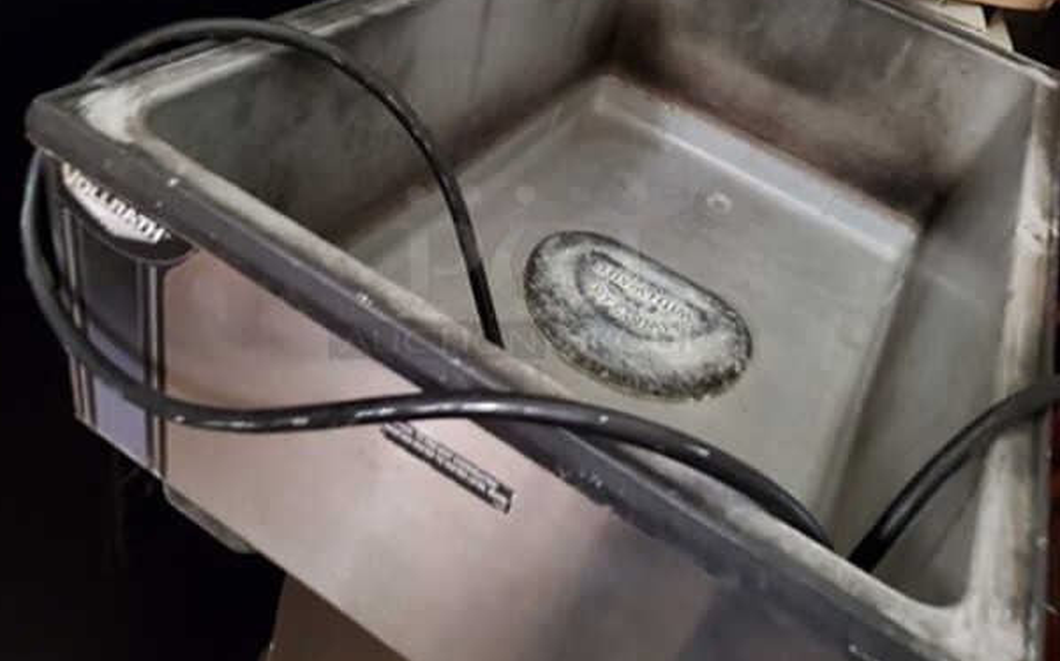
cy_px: 266
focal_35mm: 28
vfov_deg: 44.3
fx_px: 808
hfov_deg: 66.5
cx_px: 526
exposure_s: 1/10
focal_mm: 4.3
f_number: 1.5
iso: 640
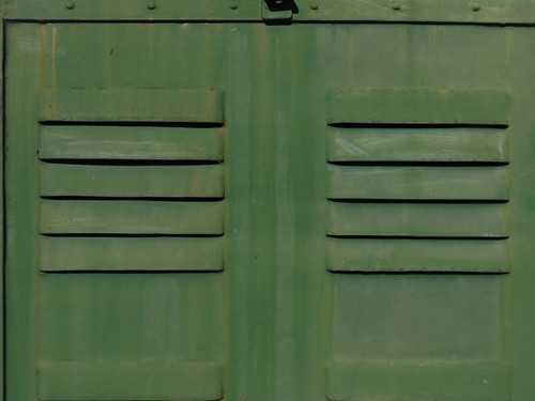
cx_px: 268
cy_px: 200
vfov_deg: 49.7
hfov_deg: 63.4
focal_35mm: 28
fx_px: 433
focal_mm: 4.9
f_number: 10
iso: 80
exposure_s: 1/320
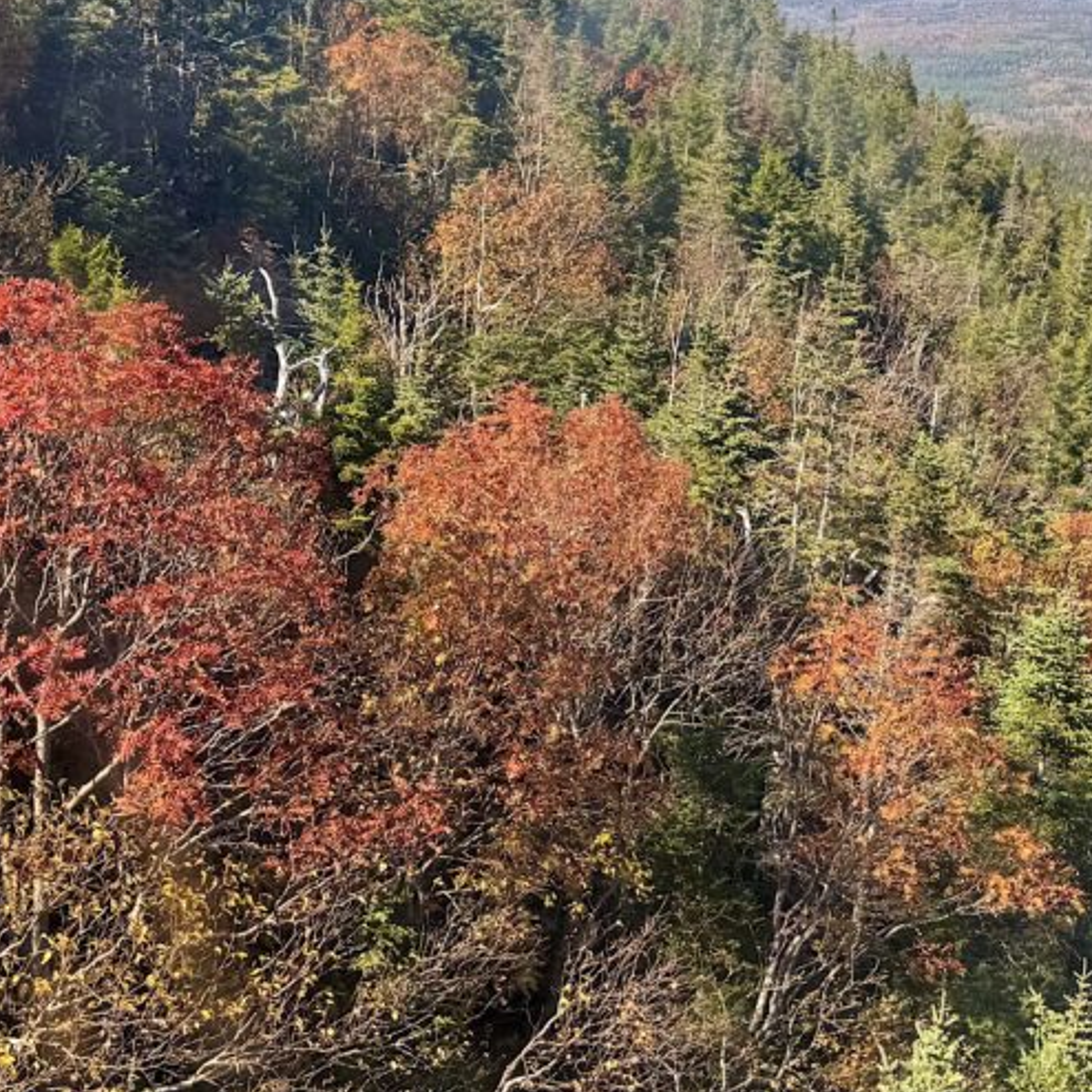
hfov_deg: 38.2
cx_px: 442
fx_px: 1570
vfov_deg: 38.2
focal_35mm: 44
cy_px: 657
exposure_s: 1/1010
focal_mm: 6.76
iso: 80
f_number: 1.78
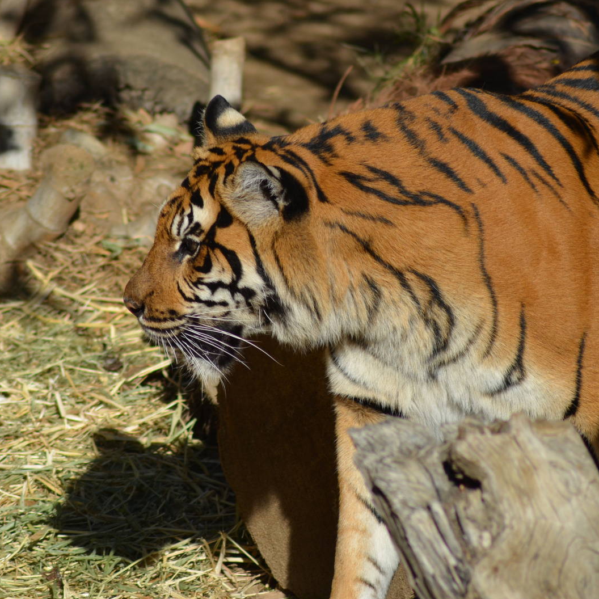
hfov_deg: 3.5
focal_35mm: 501
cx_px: 265
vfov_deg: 3.5
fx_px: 9808
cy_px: 300
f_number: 5.6
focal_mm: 260
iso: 280
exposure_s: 1/2000
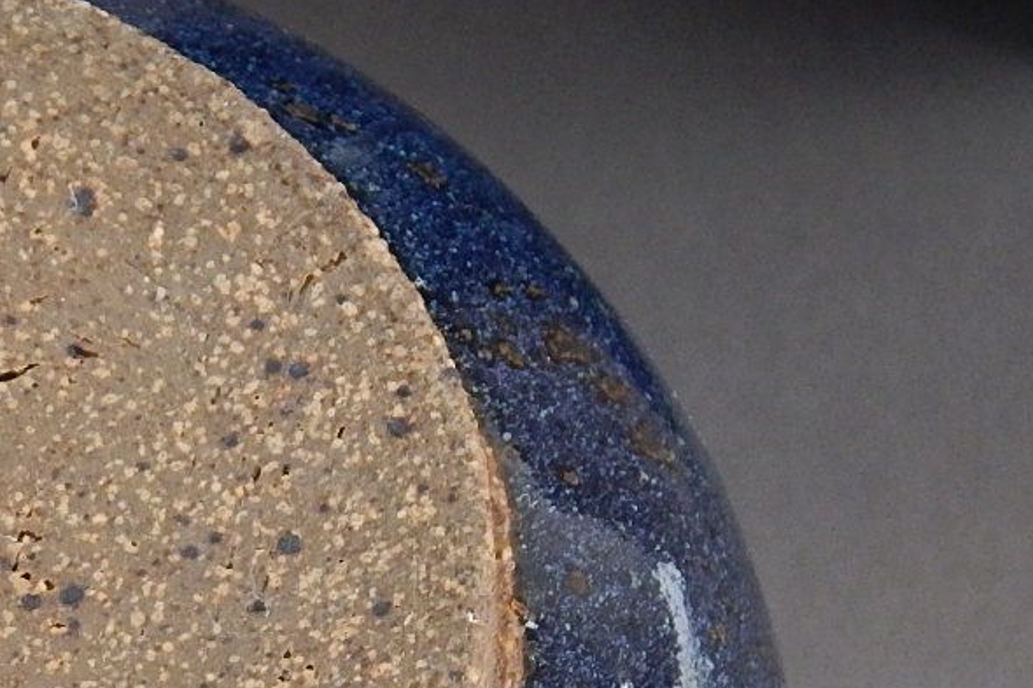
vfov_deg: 7.9
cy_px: 755
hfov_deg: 11.7
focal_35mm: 172
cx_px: -196
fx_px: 4934
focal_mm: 10.9
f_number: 4
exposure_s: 1/30
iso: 400
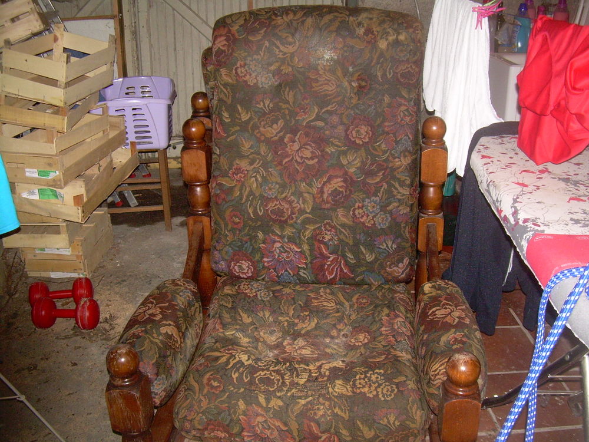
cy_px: 221
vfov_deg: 37.7
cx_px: 294
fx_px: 647
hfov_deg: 49.0
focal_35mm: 38
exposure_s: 1/60
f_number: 2.8
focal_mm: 6.3
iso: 200
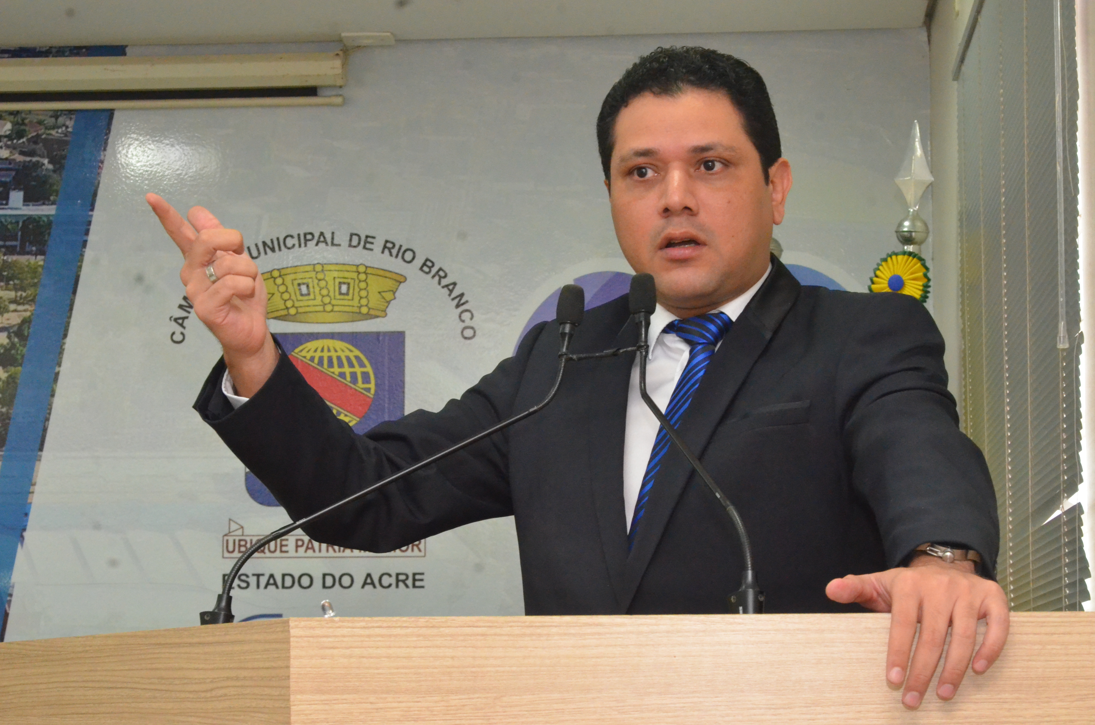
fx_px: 2823
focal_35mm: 93
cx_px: 548
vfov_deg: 14.6
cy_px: 362
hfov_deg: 22.0
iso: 5000
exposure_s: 1/60
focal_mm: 62
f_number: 11
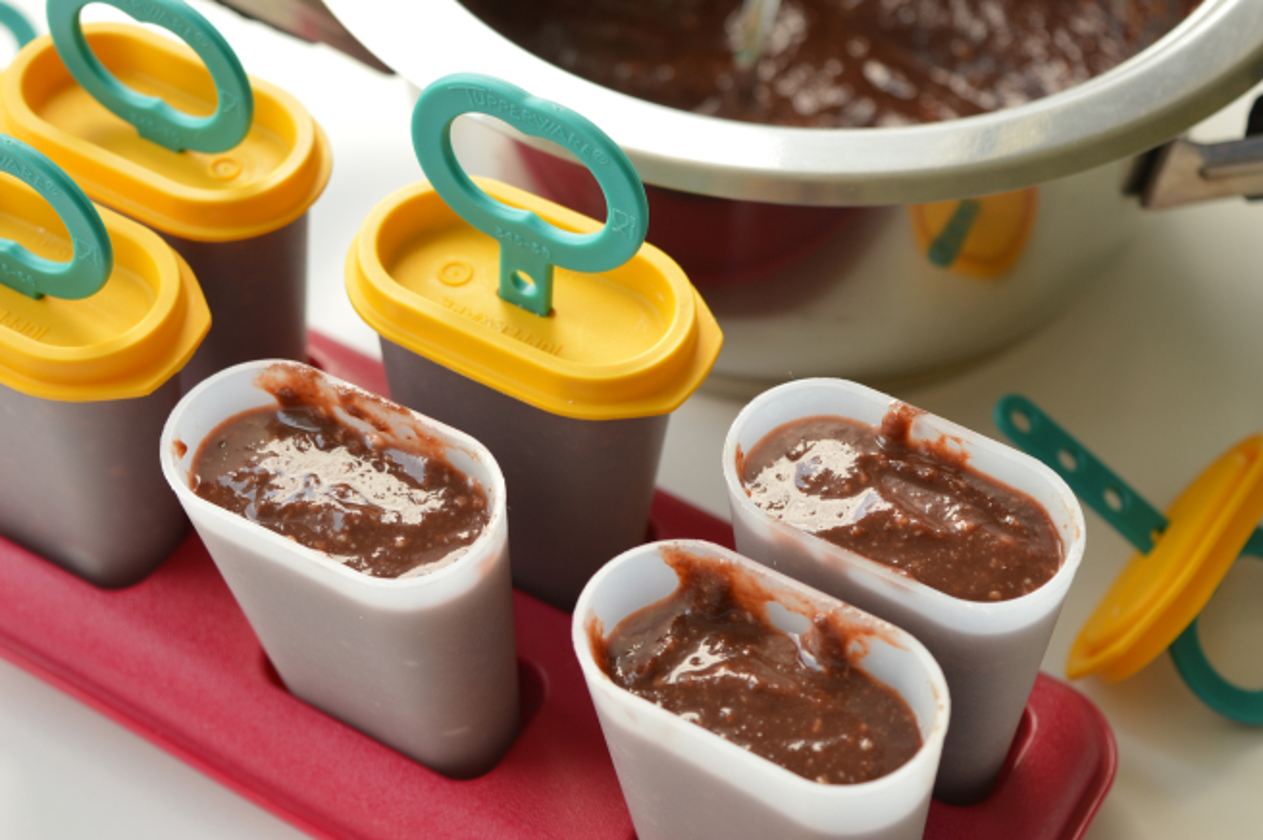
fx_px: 2523
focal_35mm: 72
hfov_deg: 28.1
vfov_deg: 18.9
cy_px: 420
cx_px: 632
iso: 100
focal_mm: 48
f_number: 5.3
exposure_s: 1/20
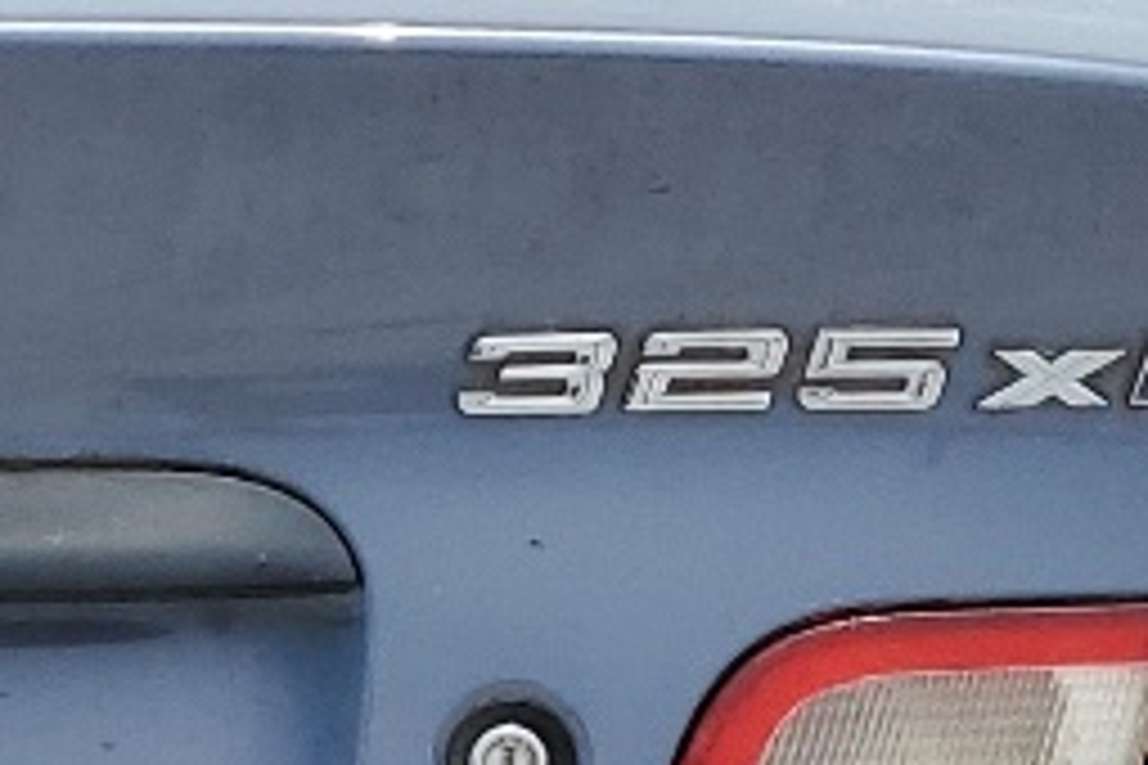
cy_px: 1080
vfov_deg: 7.9
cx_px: -648
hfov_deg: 11.5
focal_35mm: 170
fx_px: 5421
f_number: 1.5
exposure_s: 1/5000
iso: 50
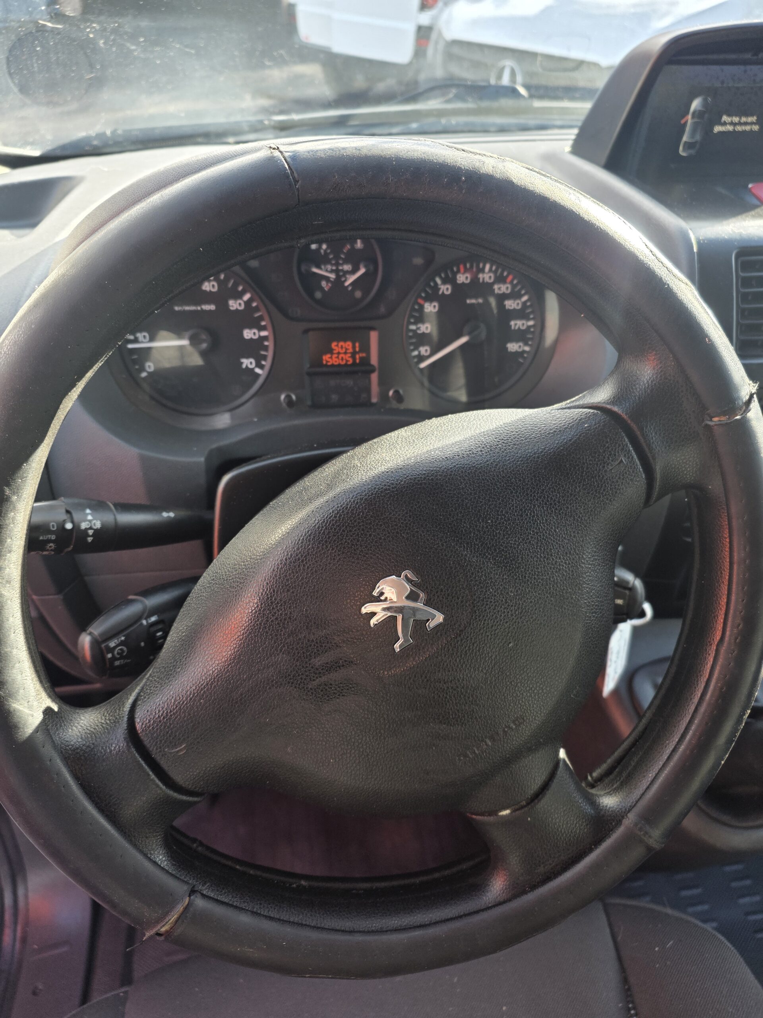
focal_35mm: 23
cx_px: 382
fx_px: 676
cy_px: 509
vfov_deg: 73.9
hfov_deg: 58.9
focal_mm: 6.25
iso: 64
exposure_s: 1/180
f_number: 1.7
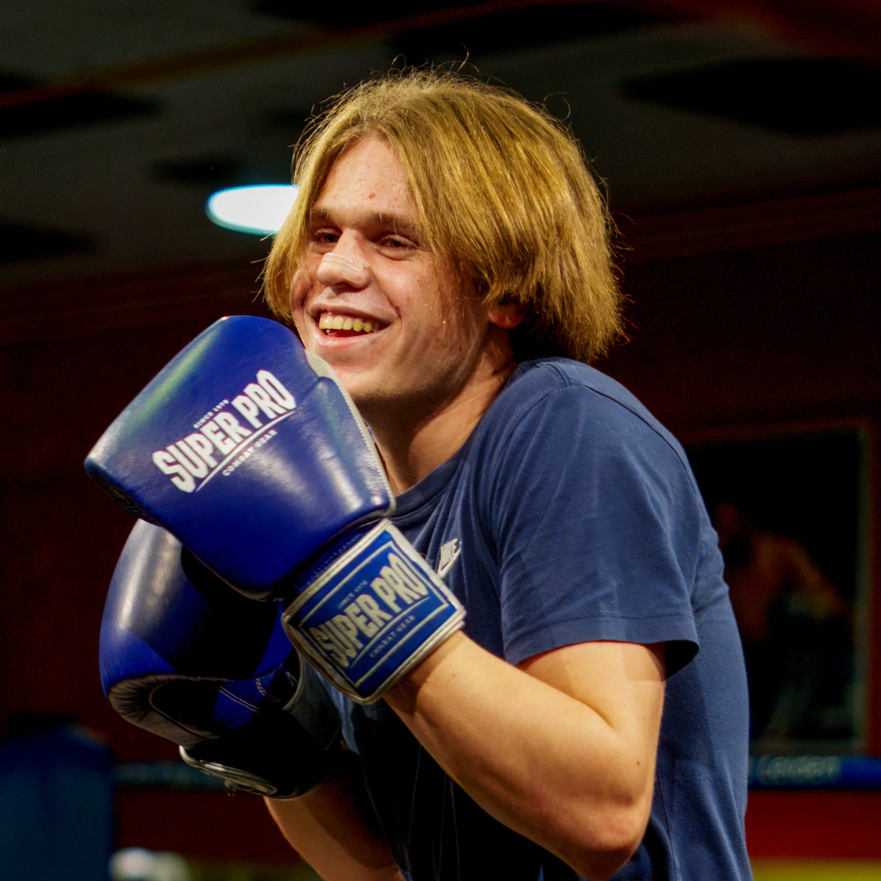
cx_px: -78
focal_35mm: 144
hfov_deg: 11.9
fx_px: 4146
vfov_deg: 12.1
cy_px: 693
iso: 1250
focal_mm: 50
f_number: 1.8
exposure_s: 1/500
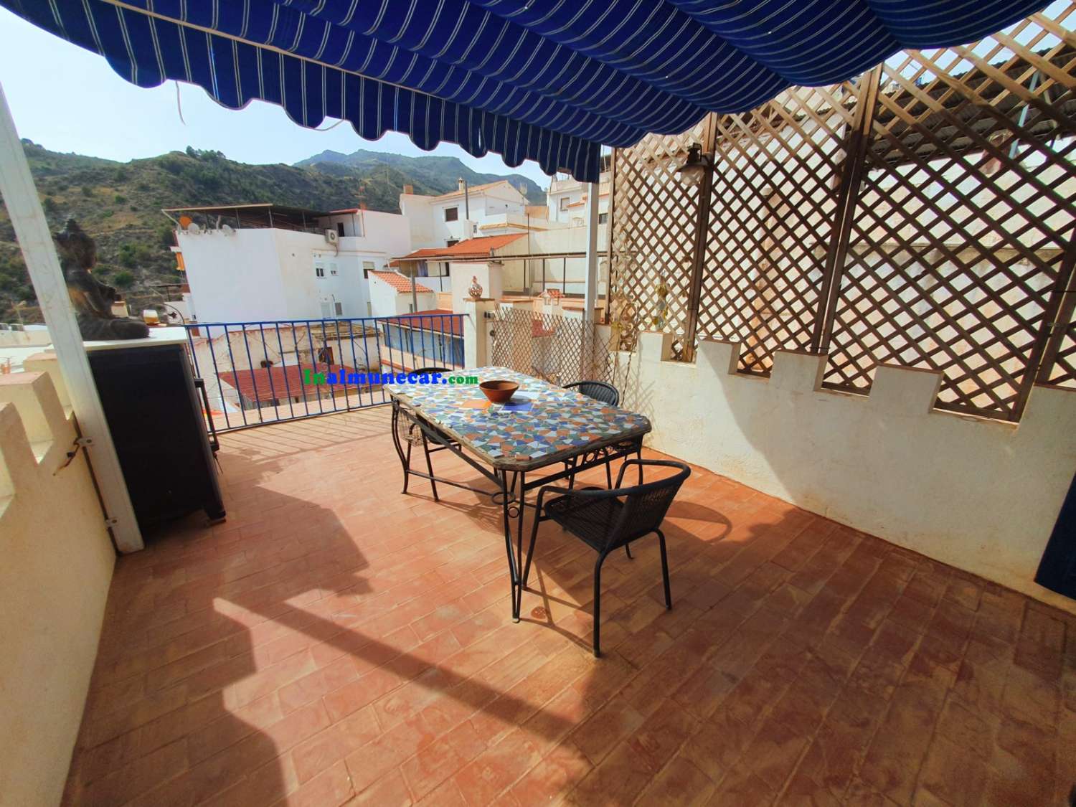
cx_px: 538
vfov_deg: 89.9
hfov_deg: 106.2
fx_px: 404
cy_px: 404
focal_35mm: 13
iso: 50
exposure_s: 1/834
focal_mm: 1.8
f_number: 2.2
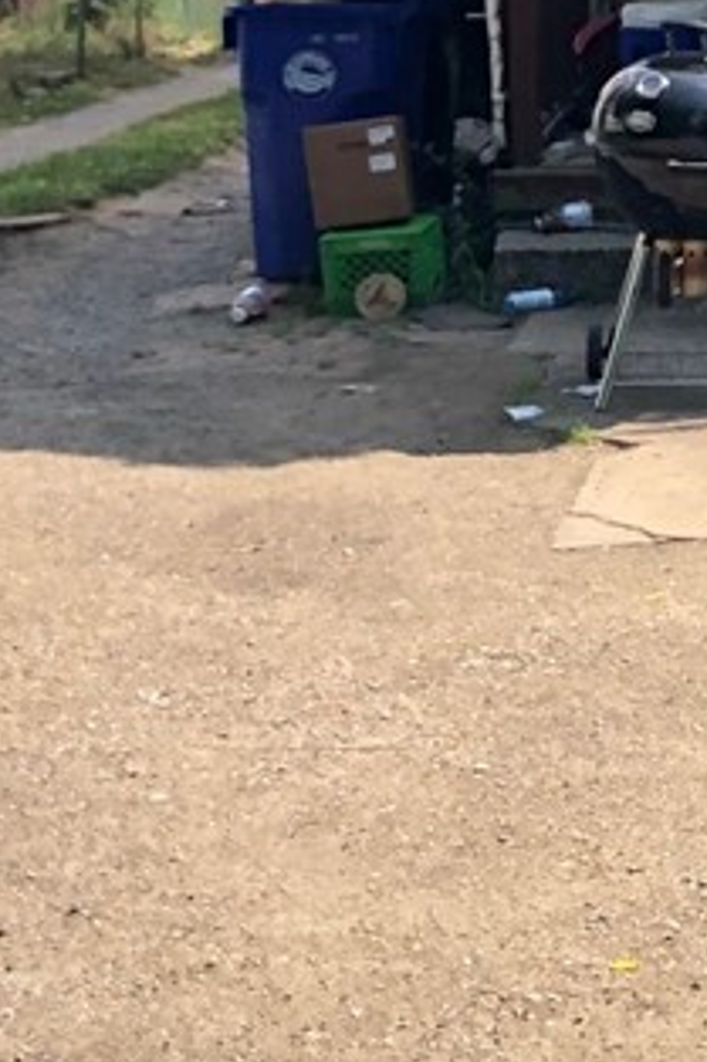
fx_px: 2801
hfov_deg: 12.9
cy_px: -24
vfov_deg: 20.7
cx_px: 1316
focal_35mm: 95
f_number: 1.8
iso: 20
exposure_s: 1/867
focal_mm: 3.99
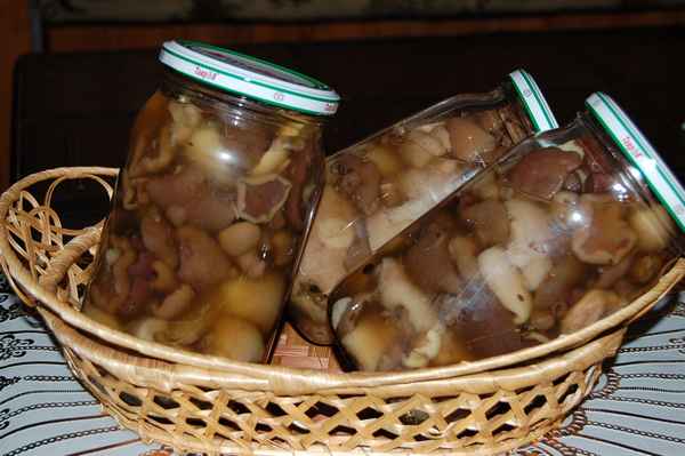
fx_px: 1369
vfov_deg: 18.9
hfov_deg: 28.1
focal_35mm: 72
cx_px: 342
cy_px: 228
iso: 200
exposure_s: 1/125
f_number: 5.6
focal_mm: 48
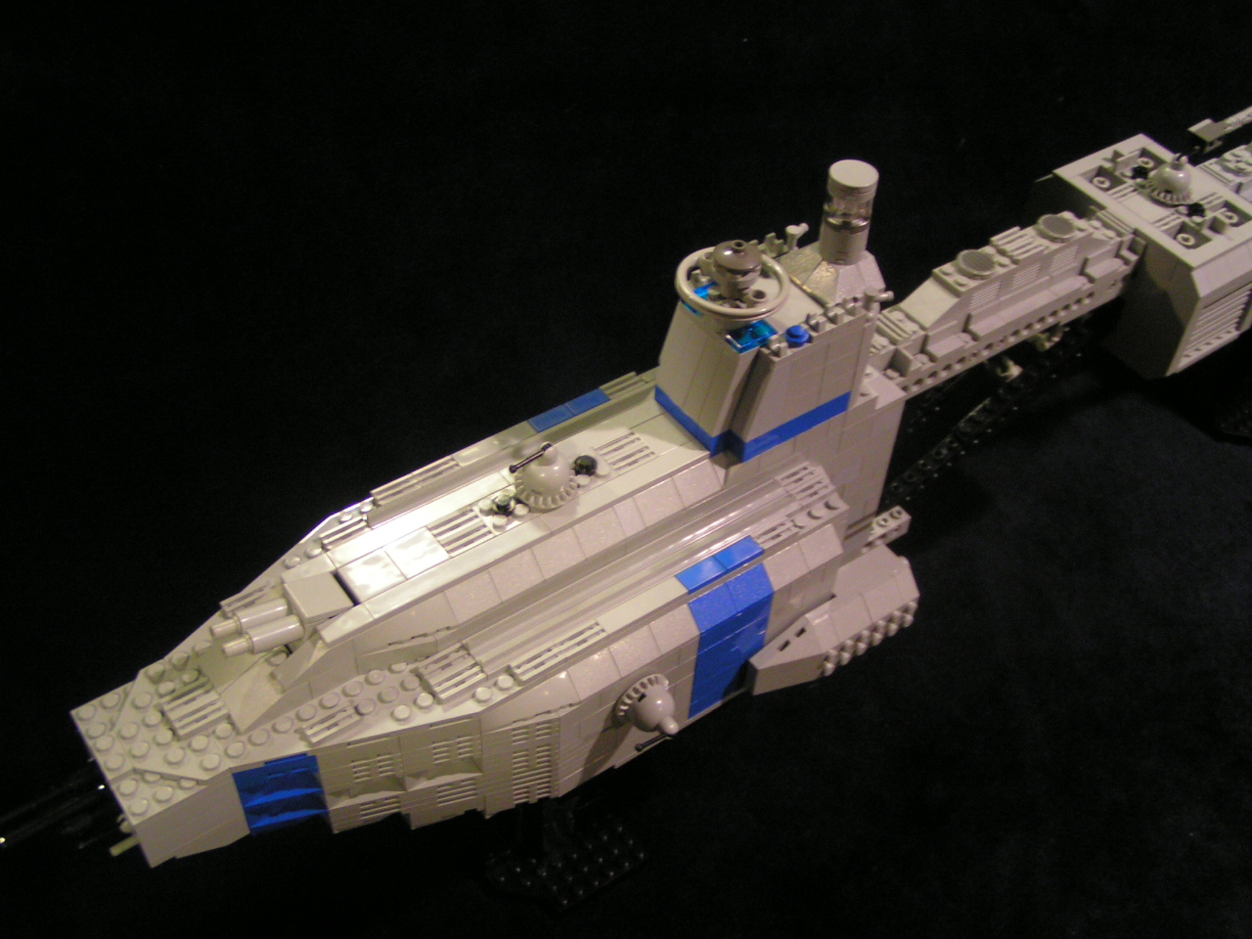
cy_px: 470
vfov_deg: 37.7
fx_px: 1374
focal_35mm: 38
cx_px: 626
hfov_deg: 49.0
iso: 200
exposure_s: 1/8
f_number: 2.8
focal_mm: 5.8
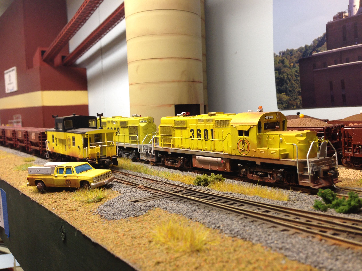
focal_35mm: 33
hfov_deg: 55.4
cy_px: 136
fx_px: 345
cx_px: 181
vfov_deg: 42.9
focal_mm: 4.12
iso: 50
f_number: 2.4
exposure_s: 1/30
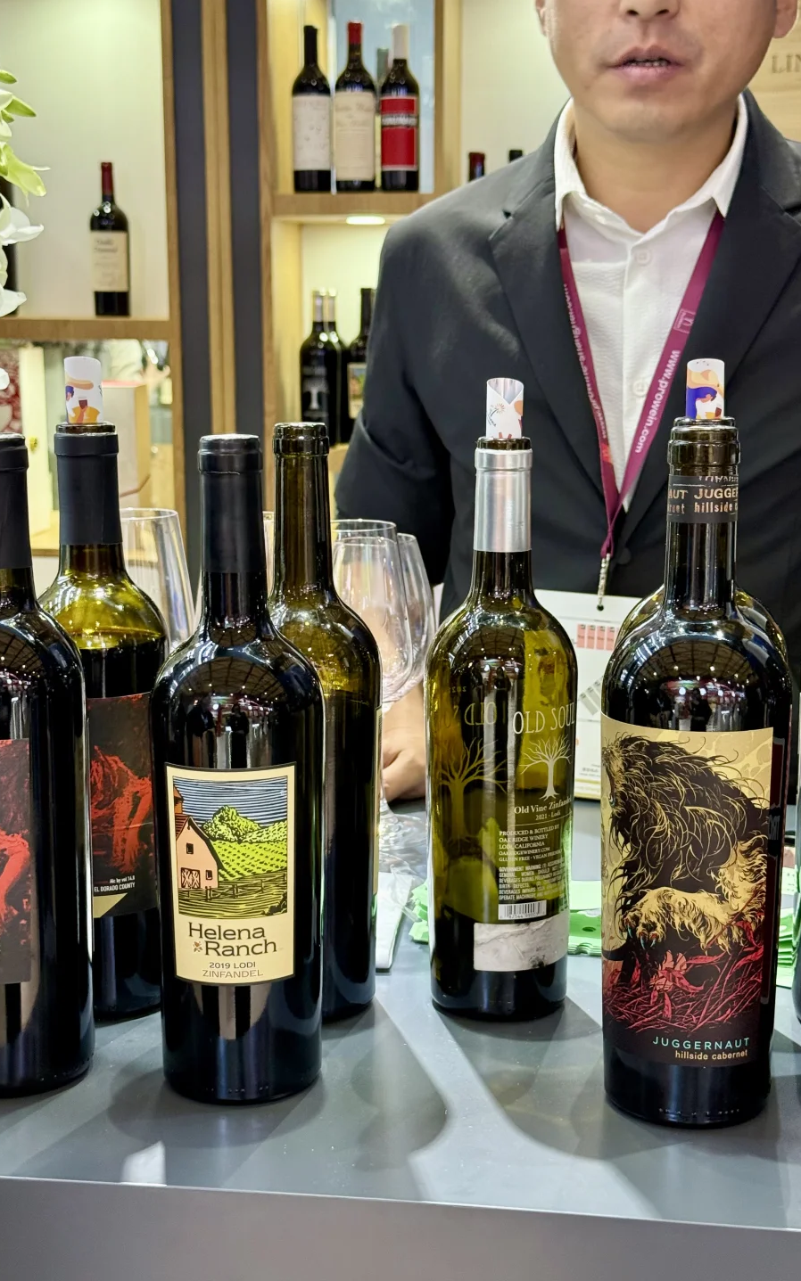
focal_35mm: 51
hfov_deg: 25.3
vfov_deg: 39.6
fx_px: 1781
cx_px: 418
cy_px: 640
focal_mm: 6.76
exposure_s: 1/50
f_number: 1.78
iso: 125
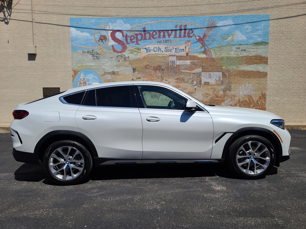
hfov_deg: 69.4
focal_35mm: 25
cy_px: 114
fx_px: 221
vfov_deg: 54.9
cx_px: 153
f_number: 1.8
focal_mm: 7
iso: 16
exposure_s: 1/2180
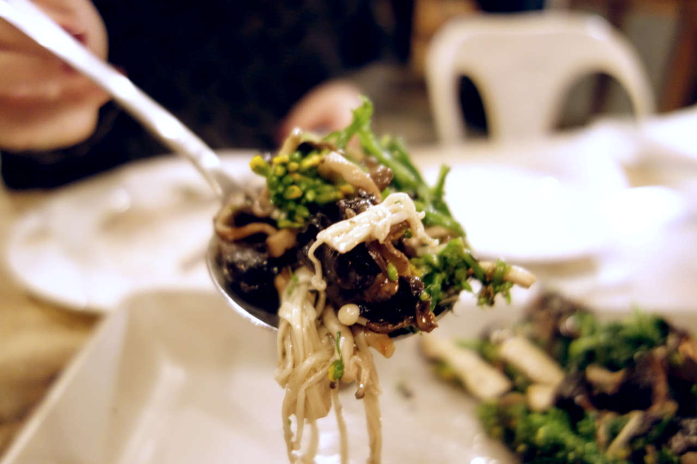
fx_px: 542
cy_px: 232
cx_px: 348
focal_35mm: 28
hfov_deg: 65.5
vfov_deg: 46.4
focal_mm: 10.4
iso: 800
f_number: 2
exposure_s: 1/30
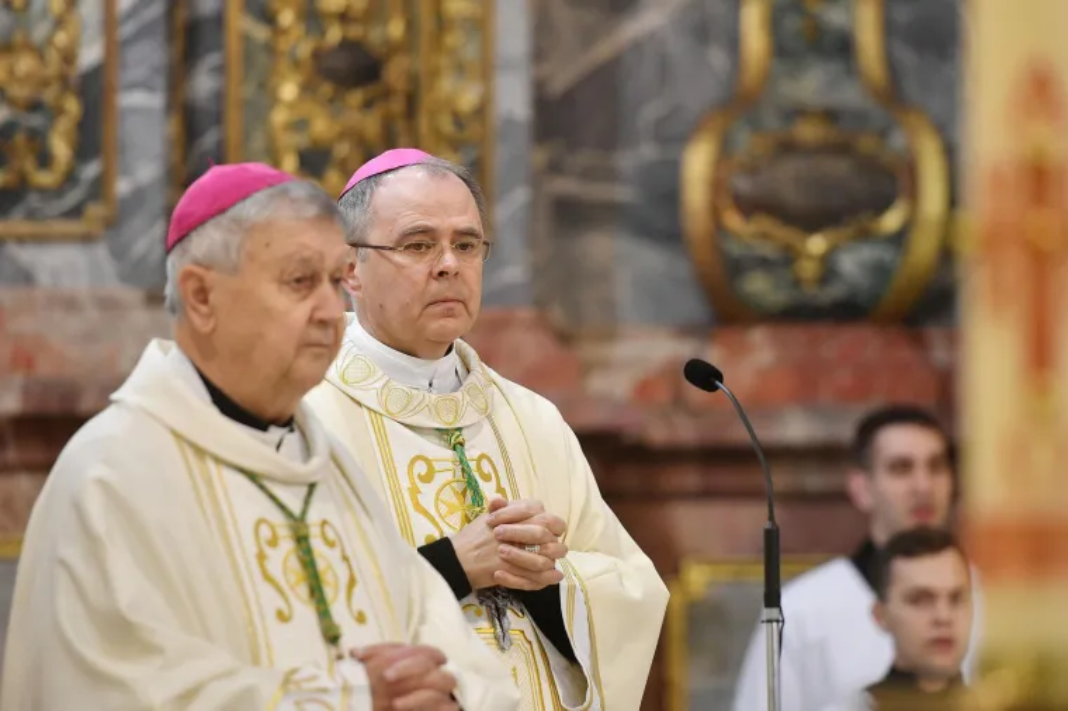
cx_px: 534
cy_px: 356
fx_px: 5930
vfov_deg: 6.9
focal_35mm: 200
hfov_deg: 10.3
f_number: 4
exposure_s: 1/250
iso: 1600
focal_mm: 200
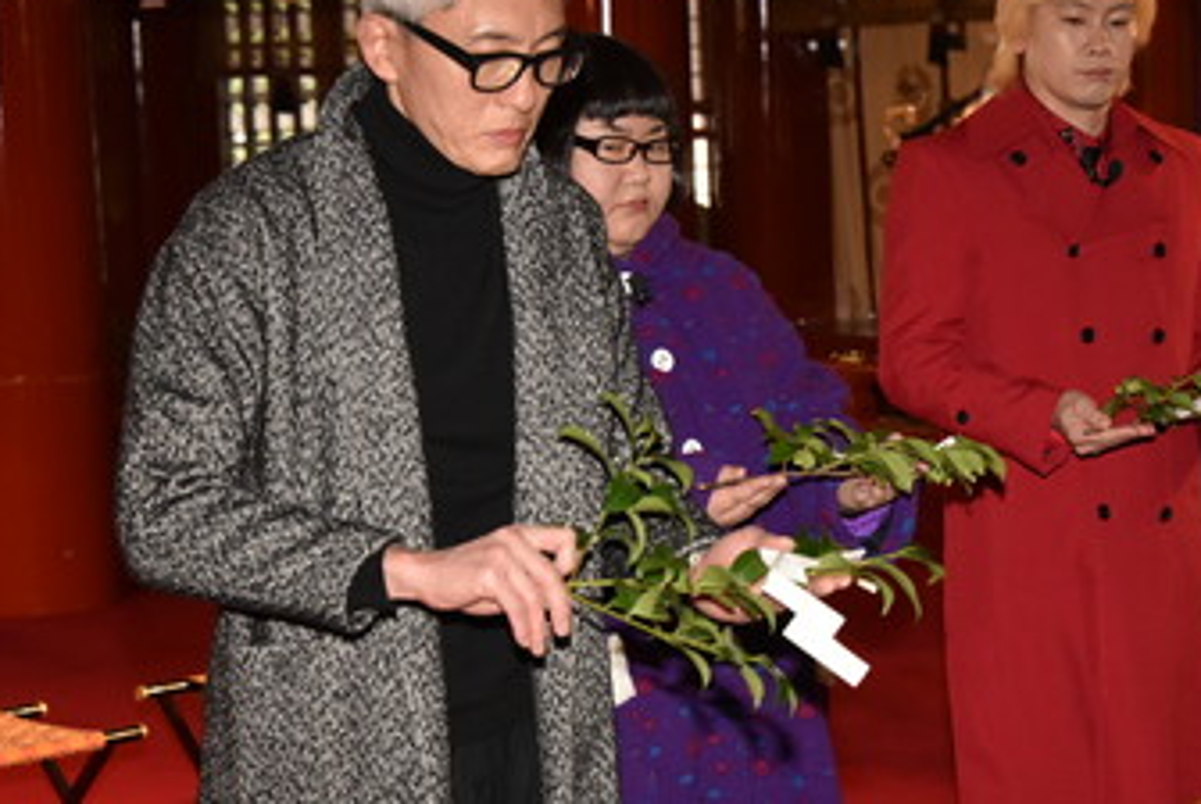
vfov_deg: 12.8
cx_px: 801
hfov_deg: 19.0
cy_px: 486
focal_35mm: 107
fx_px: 3574
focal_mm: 72
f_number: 8
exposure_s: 1/160
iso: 2500
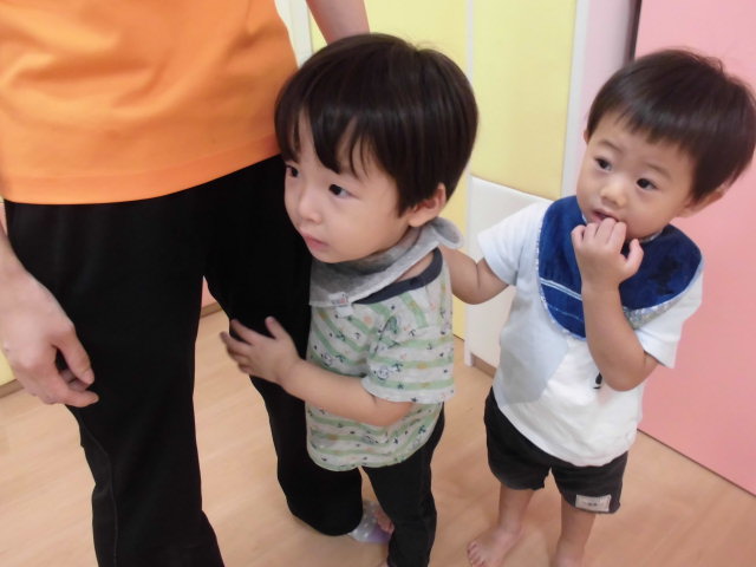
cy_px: 284
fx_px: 568
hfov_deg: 67.3
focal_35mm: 26
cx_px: 378
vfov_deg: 53.1
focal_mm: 4.6
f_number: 3.5
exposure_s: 1/30
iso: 400
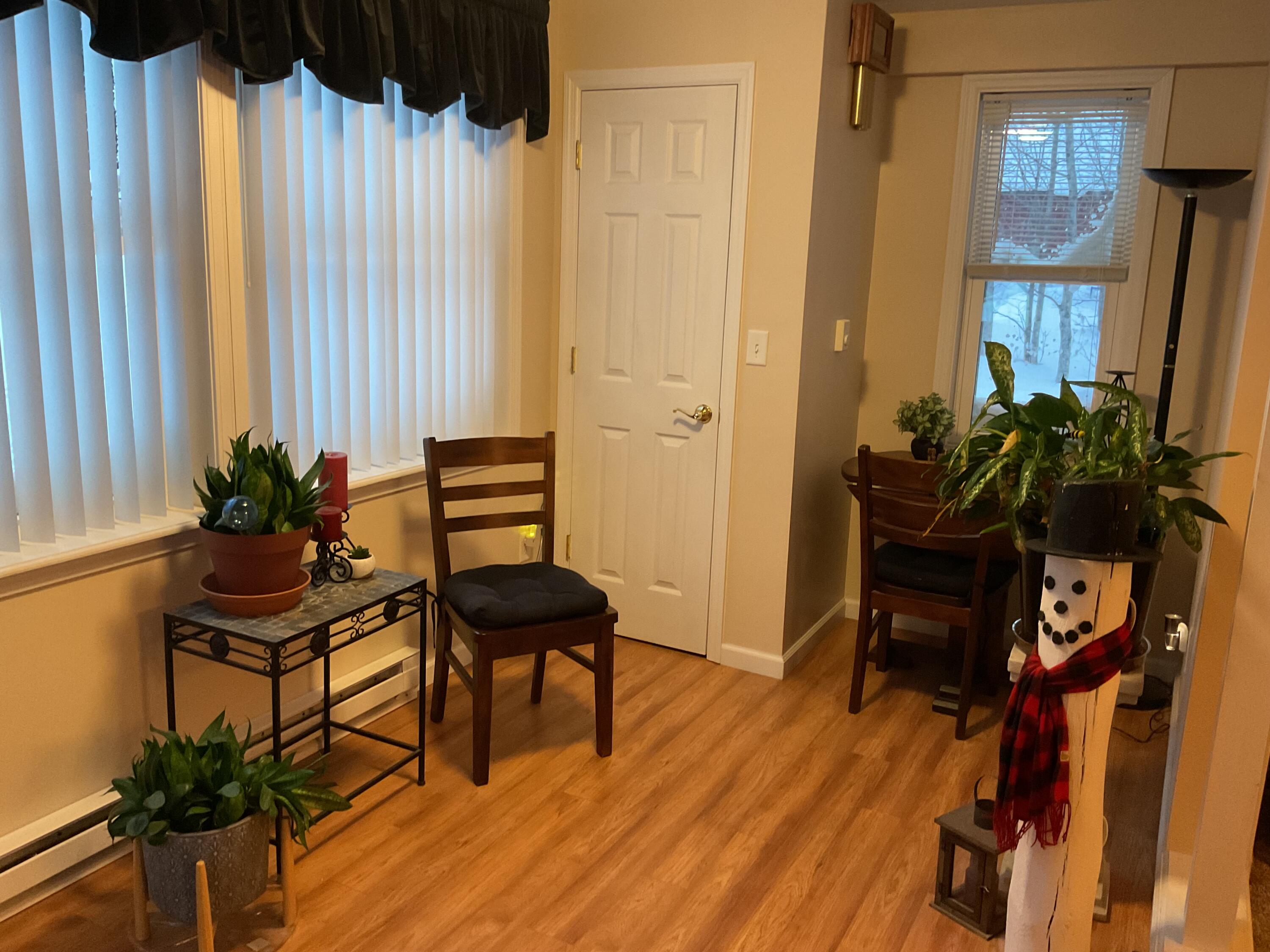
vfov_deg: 48.2
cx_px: 635
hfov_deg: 61.7
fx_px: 1064
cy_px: 476
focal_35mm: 29
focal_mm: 3
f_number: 1.8
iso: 250
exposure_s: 1/40
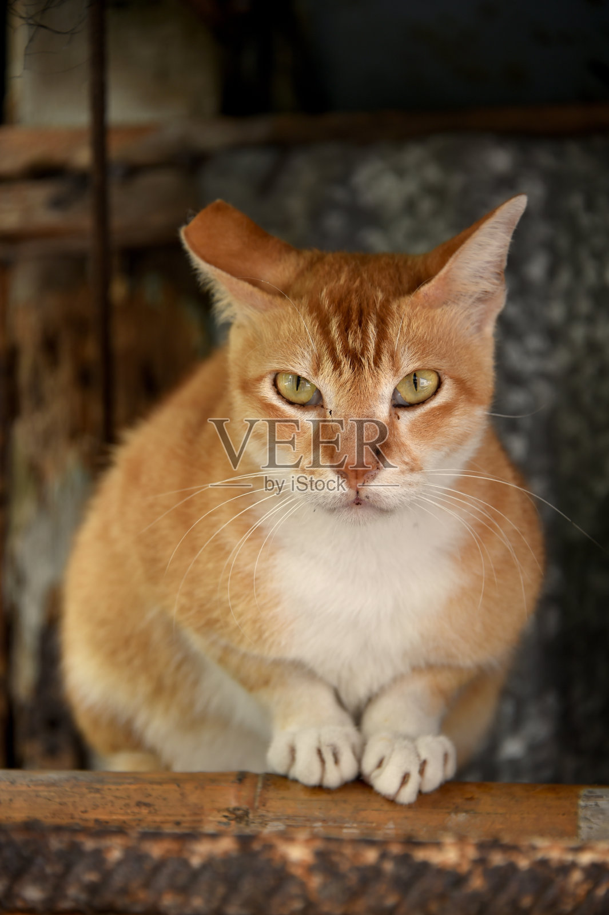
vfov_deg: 13.7
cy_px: 458
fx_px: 3810
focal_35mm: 150
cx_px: 304
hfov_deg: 9.1
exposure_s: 1/10
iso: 100
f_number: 5.6
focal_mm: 150
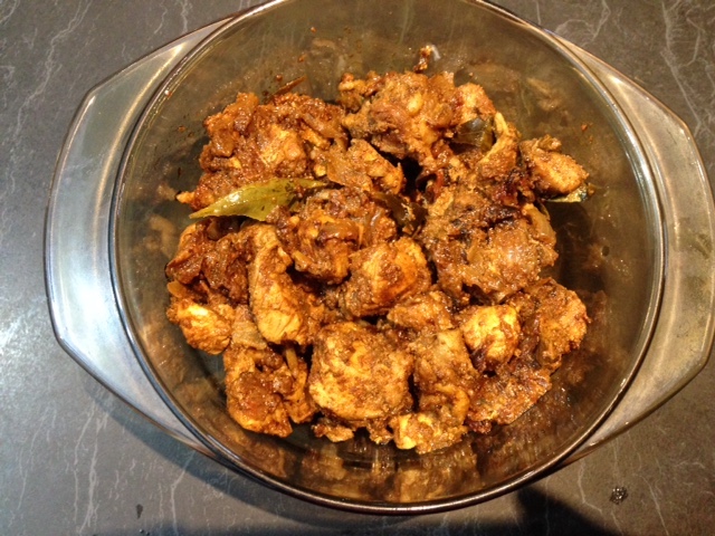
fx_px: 682
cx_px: 358
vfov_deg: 42.9
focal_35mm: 33
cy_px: 268
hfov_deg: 55.4
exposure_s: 1/20
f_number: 2.4
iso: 250
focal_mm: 4.12
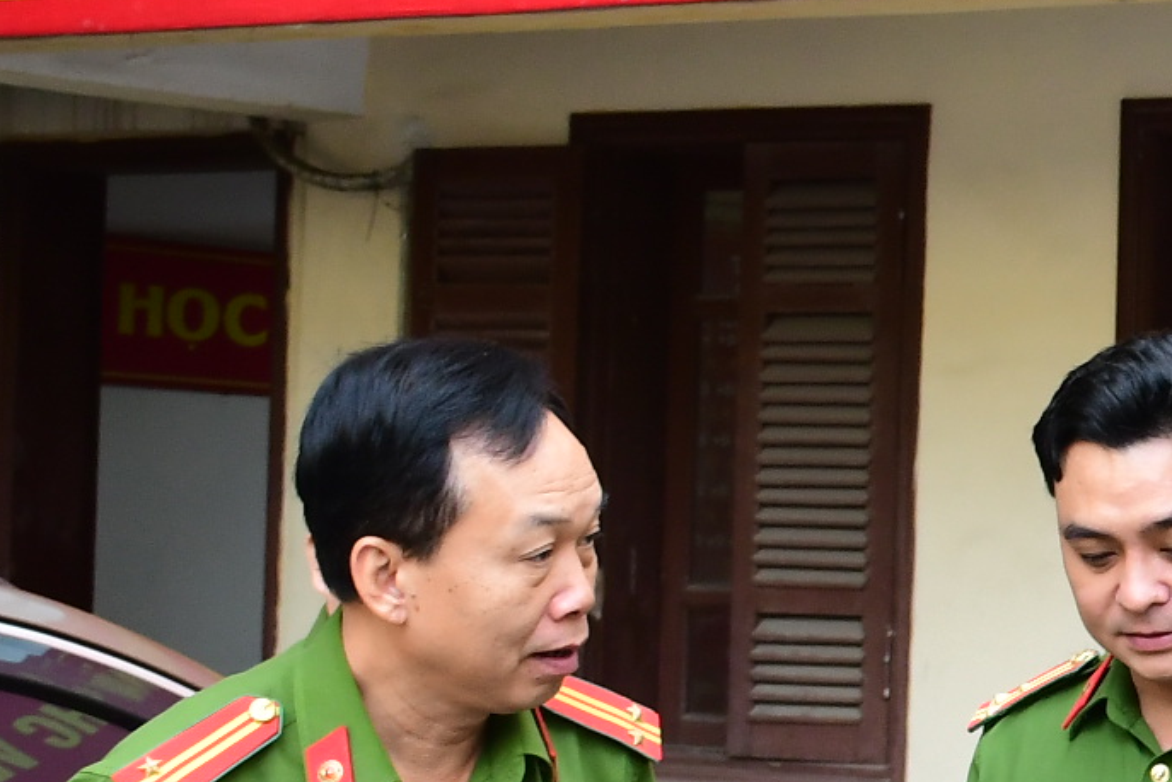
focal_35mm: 164
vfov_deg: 8.4
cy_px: 534
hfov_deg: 11.9
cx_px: 1873
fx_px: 5340
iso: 640
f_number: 6.3
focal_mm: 27
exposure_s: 1/200
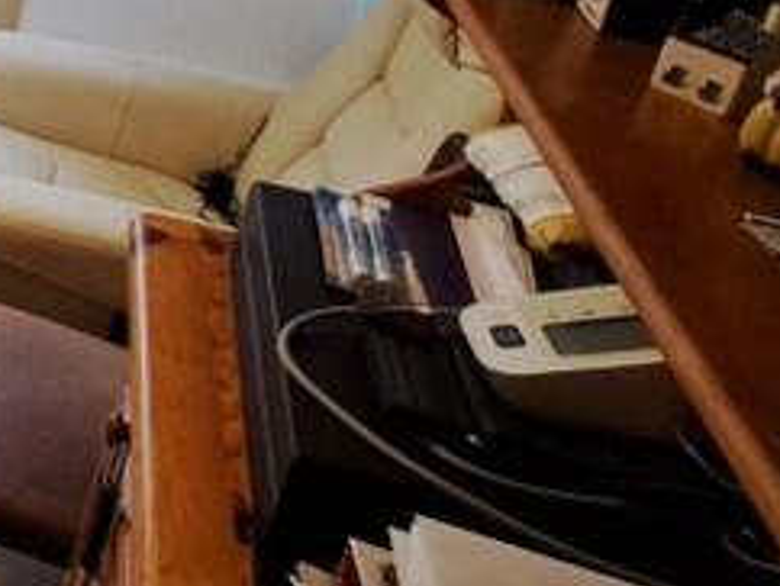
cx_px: -767
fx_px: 1241
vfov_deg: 24.5
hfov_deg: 19.5
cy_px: -84
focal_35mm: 55
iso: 200
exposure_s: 1/33
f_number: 2.2
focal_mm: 1.74
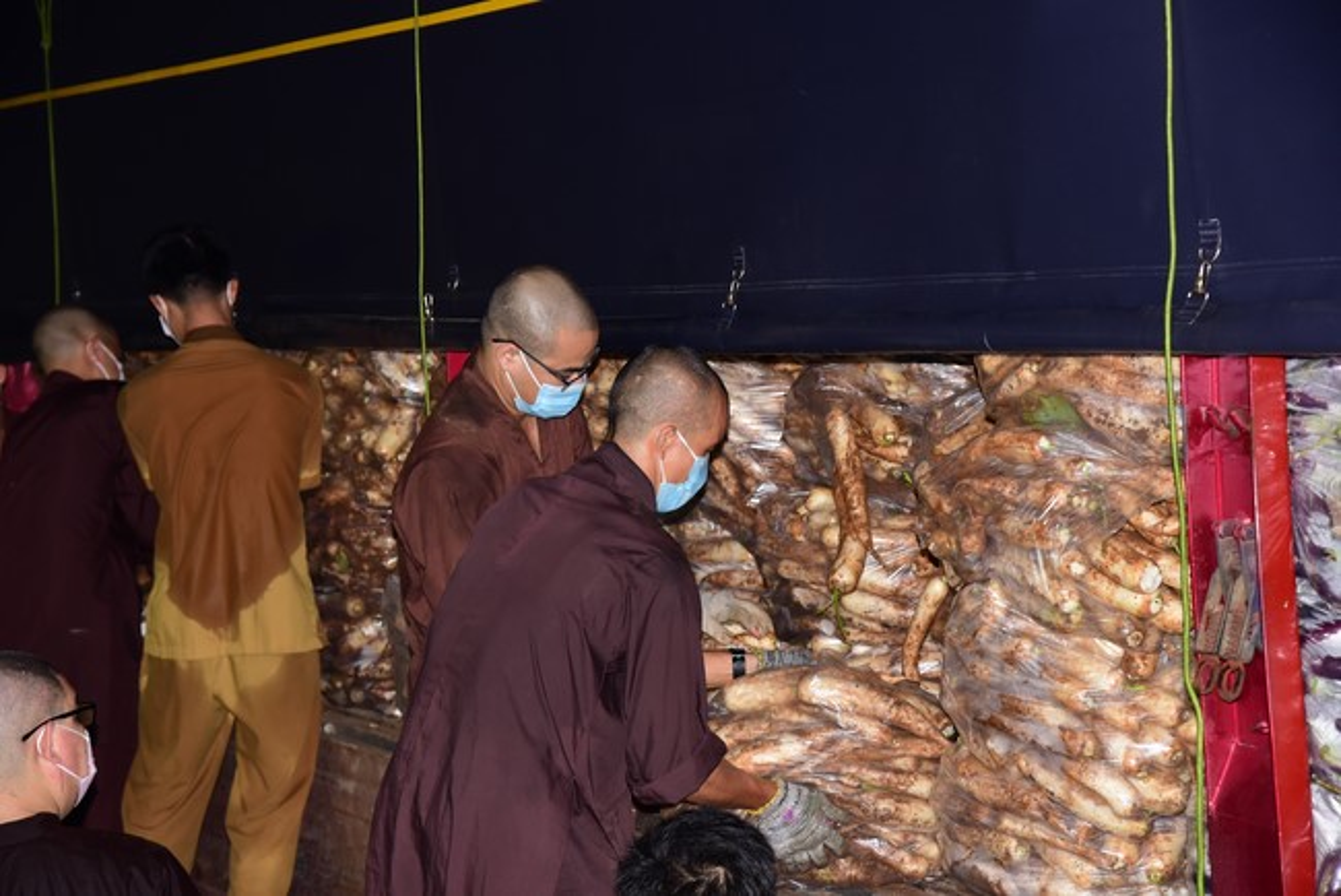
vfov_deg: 17.5
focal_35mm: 78
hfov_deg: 26.0
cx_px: 670
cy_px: 448
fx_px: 2907
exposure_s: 1/160
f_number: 6.3
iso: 1250
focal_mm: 78
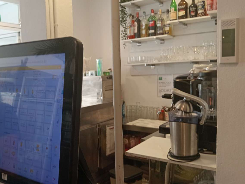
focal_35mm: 37
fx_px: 262
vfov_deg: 38.7
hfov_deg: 49.7
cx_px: 96
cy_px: 92
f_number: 1.8
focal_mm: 3.98
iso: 120
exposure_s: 1/50
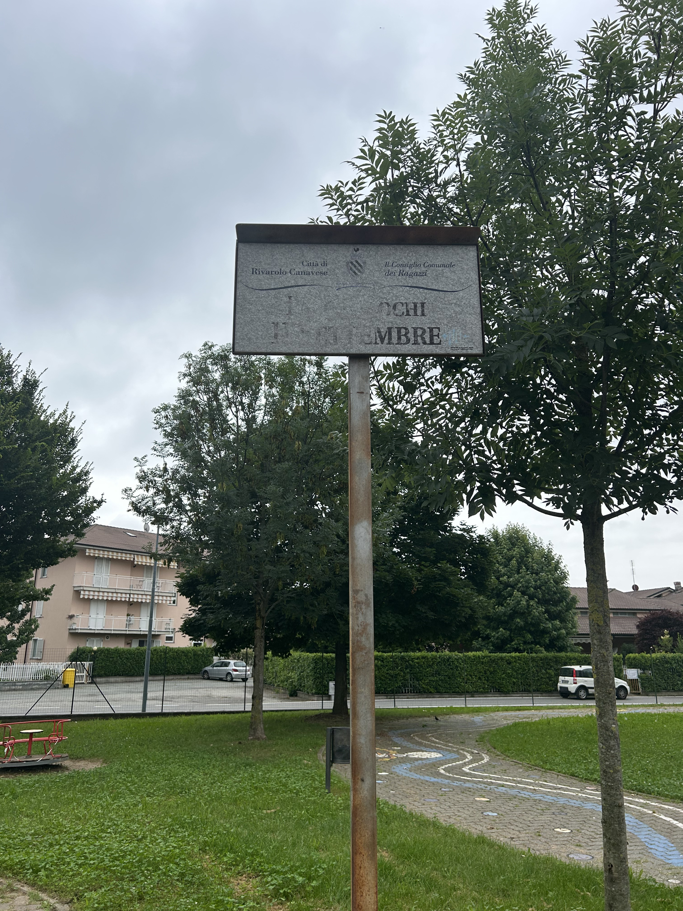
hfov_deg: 53.1
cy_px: 456
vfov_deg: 67.3
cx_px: 342
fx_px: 684
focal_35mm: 26
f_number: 1.5
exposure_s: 1/2008
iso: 50
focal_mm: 5.7
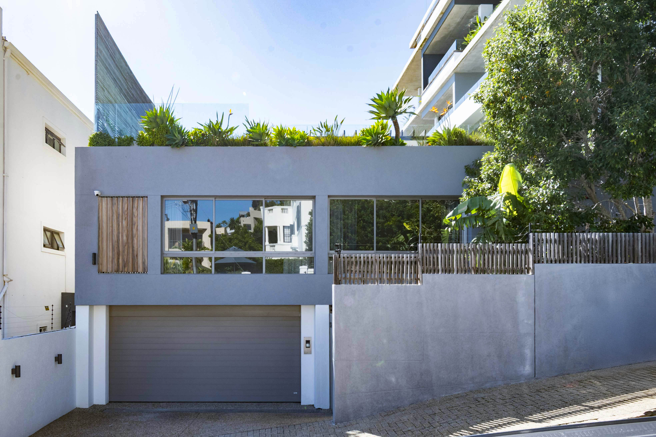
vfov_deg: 43.6
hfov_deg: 61.9
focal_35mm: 30
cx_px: 328
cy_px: 218
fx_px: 547
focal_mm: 20
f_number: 13
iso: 250
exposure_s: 1/125
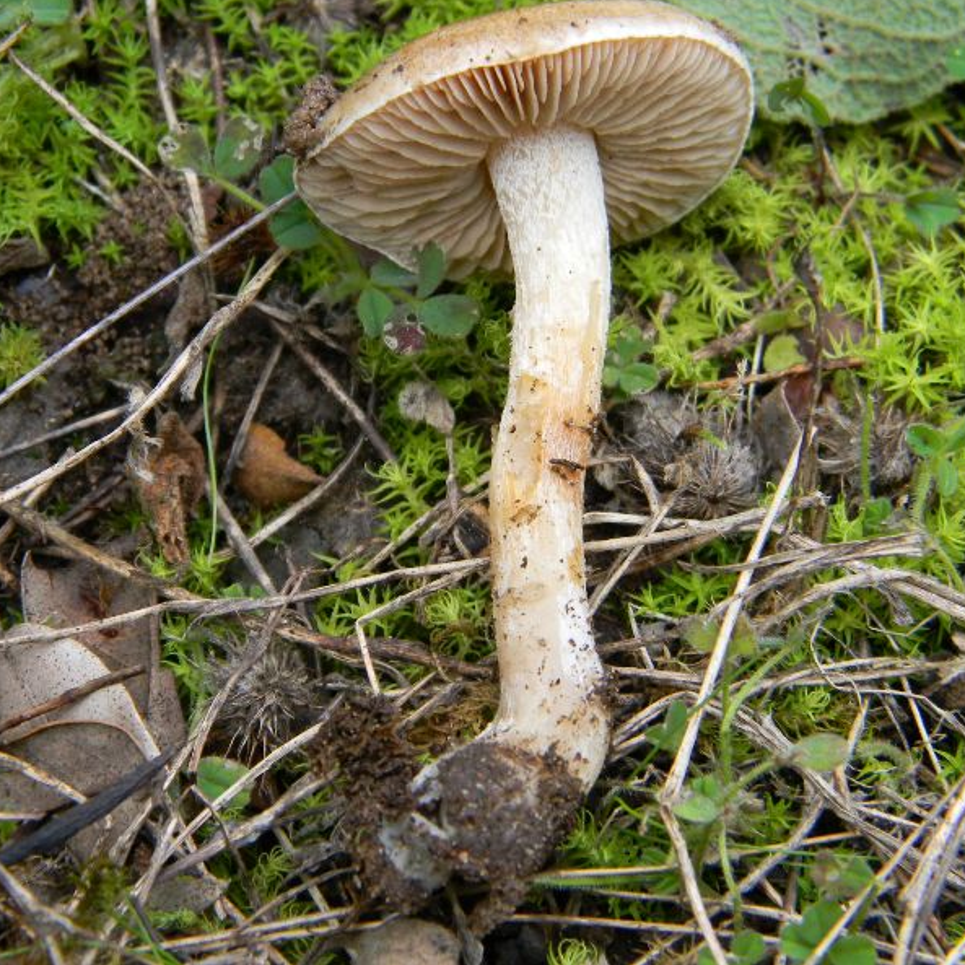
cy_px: 478
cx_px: 542
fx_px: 3122
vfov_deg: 17.6
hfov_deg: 17.6
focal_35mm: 99
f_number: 4.5
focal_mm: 15.1
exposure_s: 1/30
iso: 159
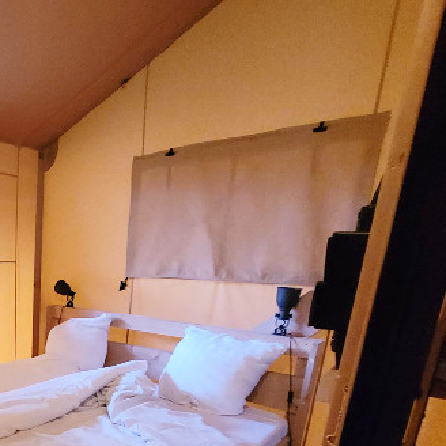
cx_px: -7
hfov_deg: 47.0
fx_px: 408
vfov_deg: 52.8
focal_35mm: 28
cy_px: 368
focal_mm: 1.74
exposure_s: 1/33
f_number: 2.2
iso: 800
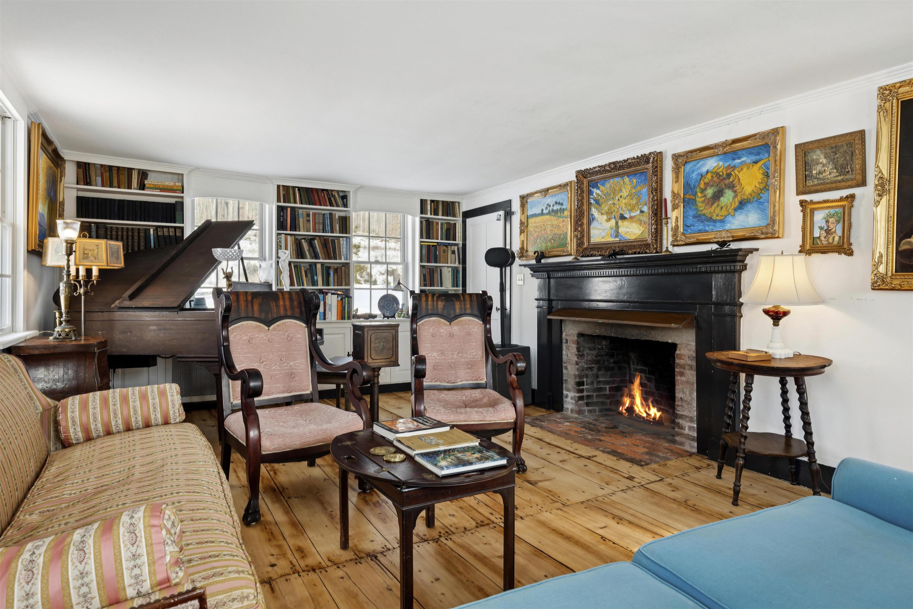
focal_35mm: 21
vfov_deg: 59.5
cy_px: 304
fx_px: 533
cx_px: 456
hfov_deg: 81.2
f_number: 10
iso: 500
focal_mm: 21
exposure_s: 1/13
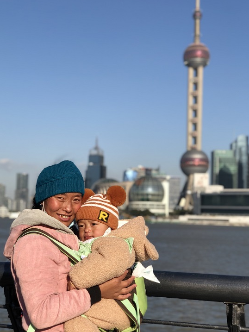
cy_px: 180
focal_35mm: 58
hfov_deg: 25.2
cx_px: 115
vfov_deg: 33.2
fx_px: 556
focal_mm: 6
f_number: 2.4
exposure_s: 1/1143
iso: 16
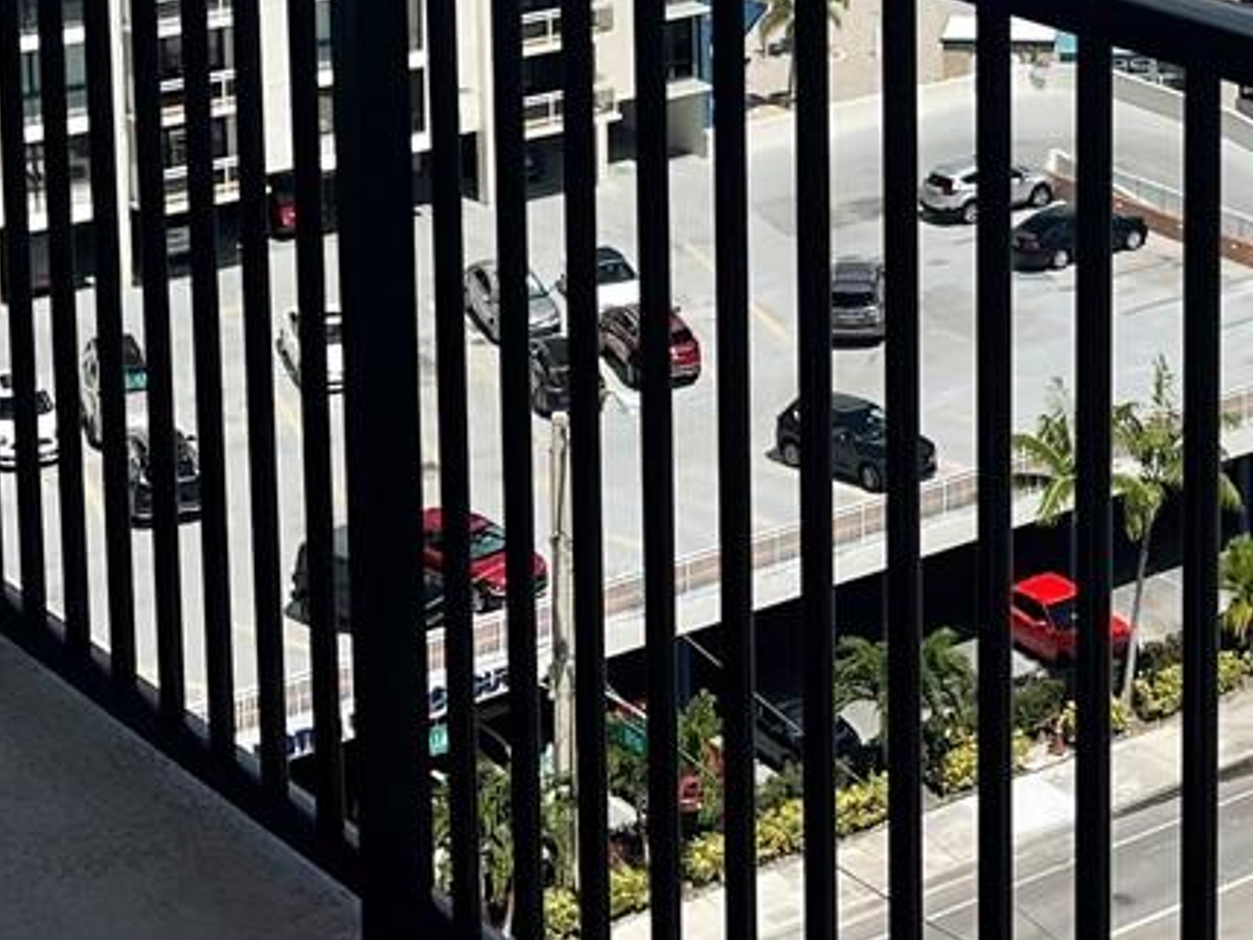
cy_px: -266
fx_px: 3512
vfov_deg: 14.6
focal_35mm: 97
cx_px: 1066
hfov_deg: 19.9
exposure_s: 1/5618
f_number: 1.6
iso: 32
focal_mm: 5.1
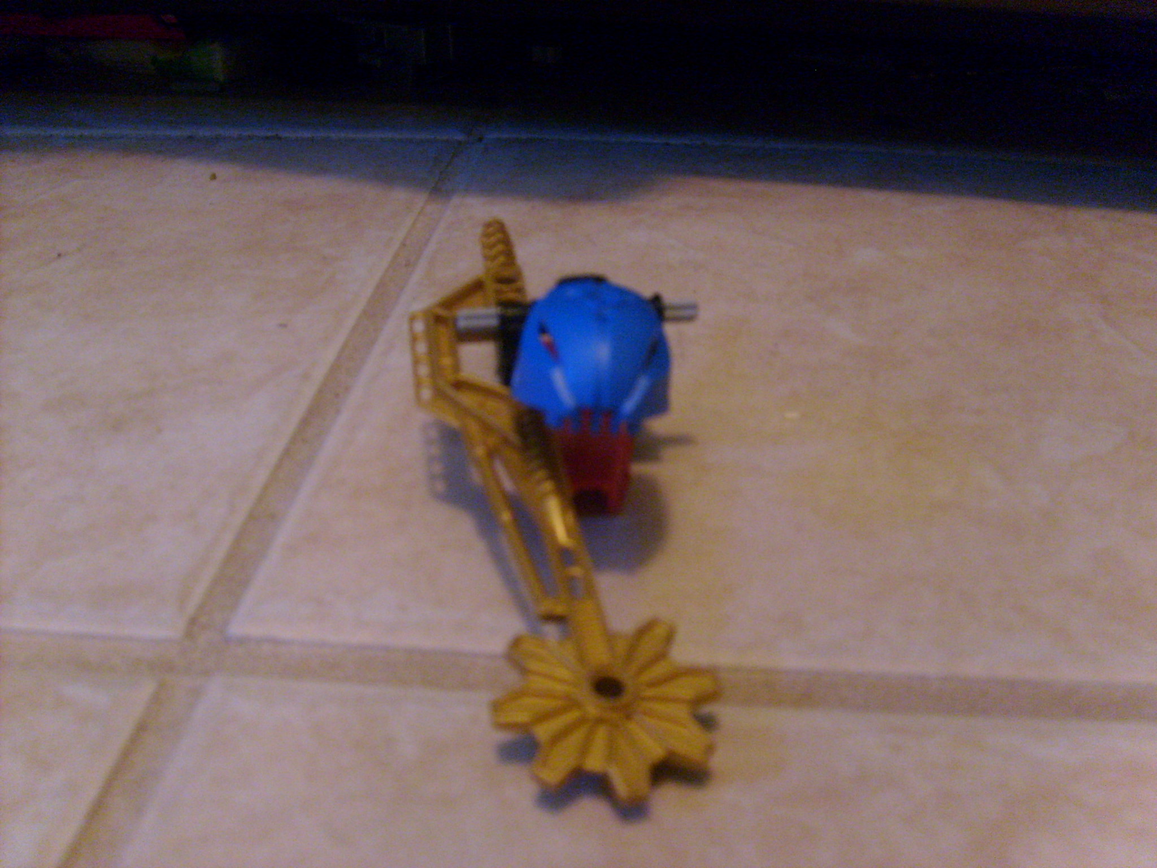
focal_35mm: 35
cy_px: 434
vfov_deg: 40.7
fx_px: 1170
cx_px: 578
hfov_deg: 52.6
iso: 200
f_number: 2.8
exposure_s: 1/3
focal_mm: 5.8
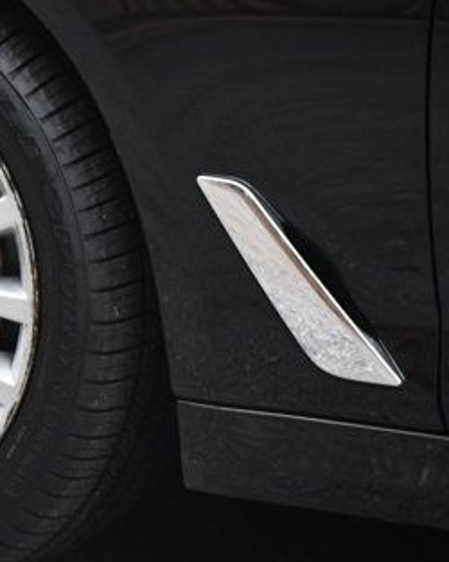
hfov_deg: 4.9
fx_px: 5271
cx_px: -93
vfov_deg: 6.1
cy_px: 233
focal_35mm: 317
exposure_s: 1/125
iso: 1800
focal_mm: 110
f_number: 4.8
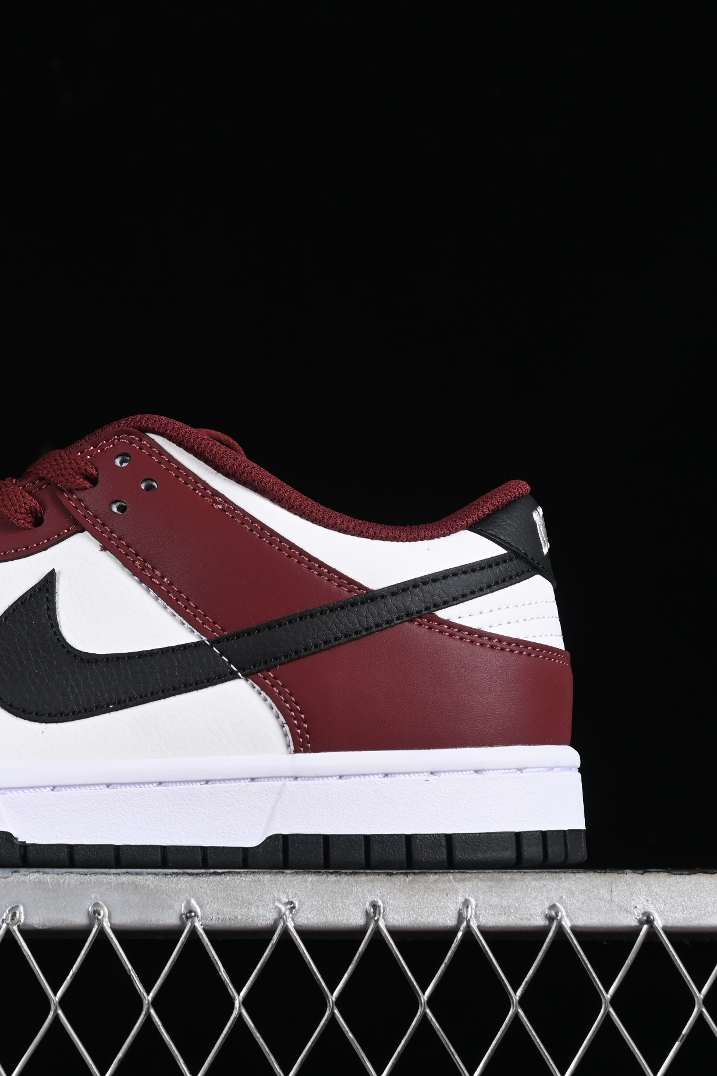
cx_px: 30
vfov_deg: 18.1
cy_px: 537
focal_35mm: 113
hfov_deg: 12.0
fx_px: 3376
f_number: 7.1
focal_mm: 50
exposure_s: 1/80
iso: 160
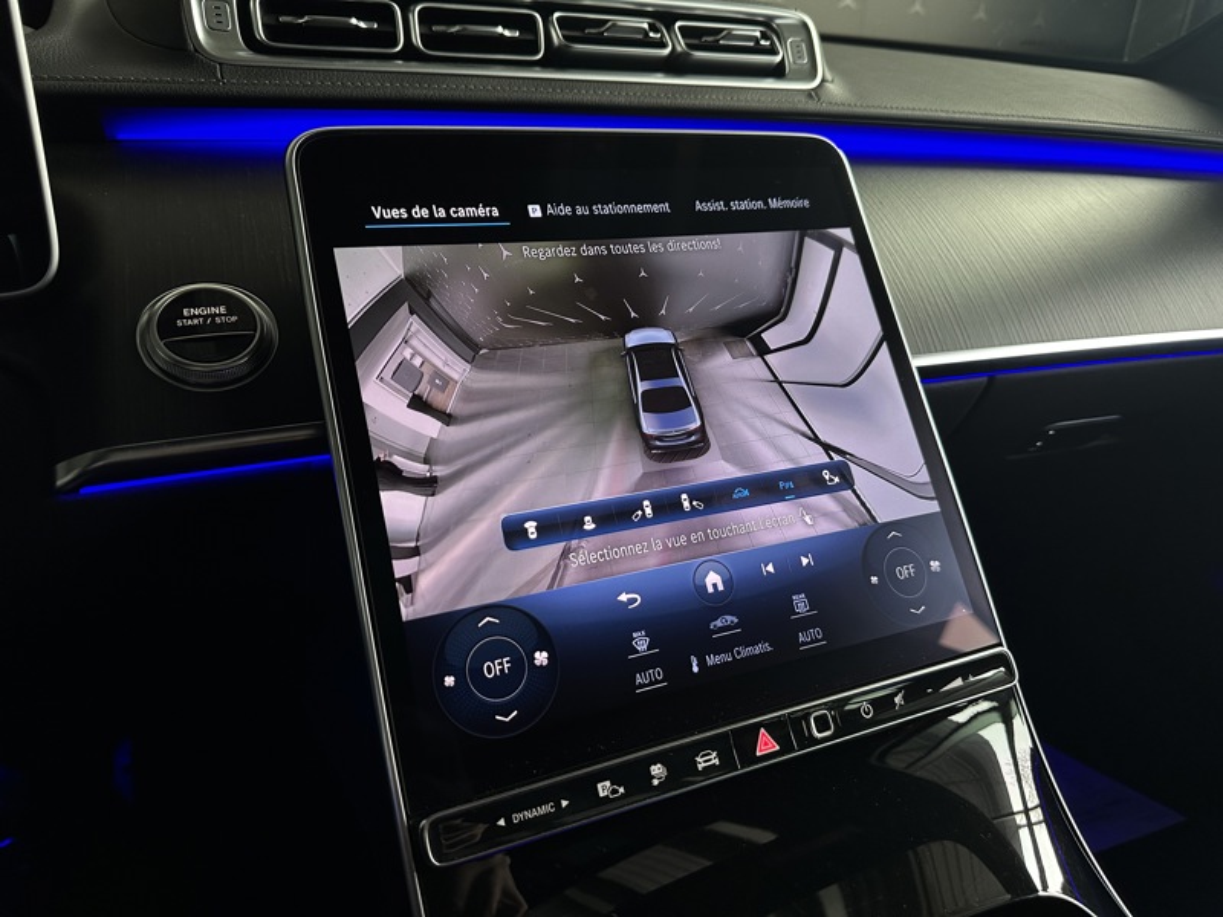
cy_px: 458
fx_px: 848
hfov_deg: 71.6
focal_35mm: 24
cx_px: 612
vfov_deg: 56.8
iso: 200
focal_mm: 6.86
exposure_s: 1/54
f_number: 1.78
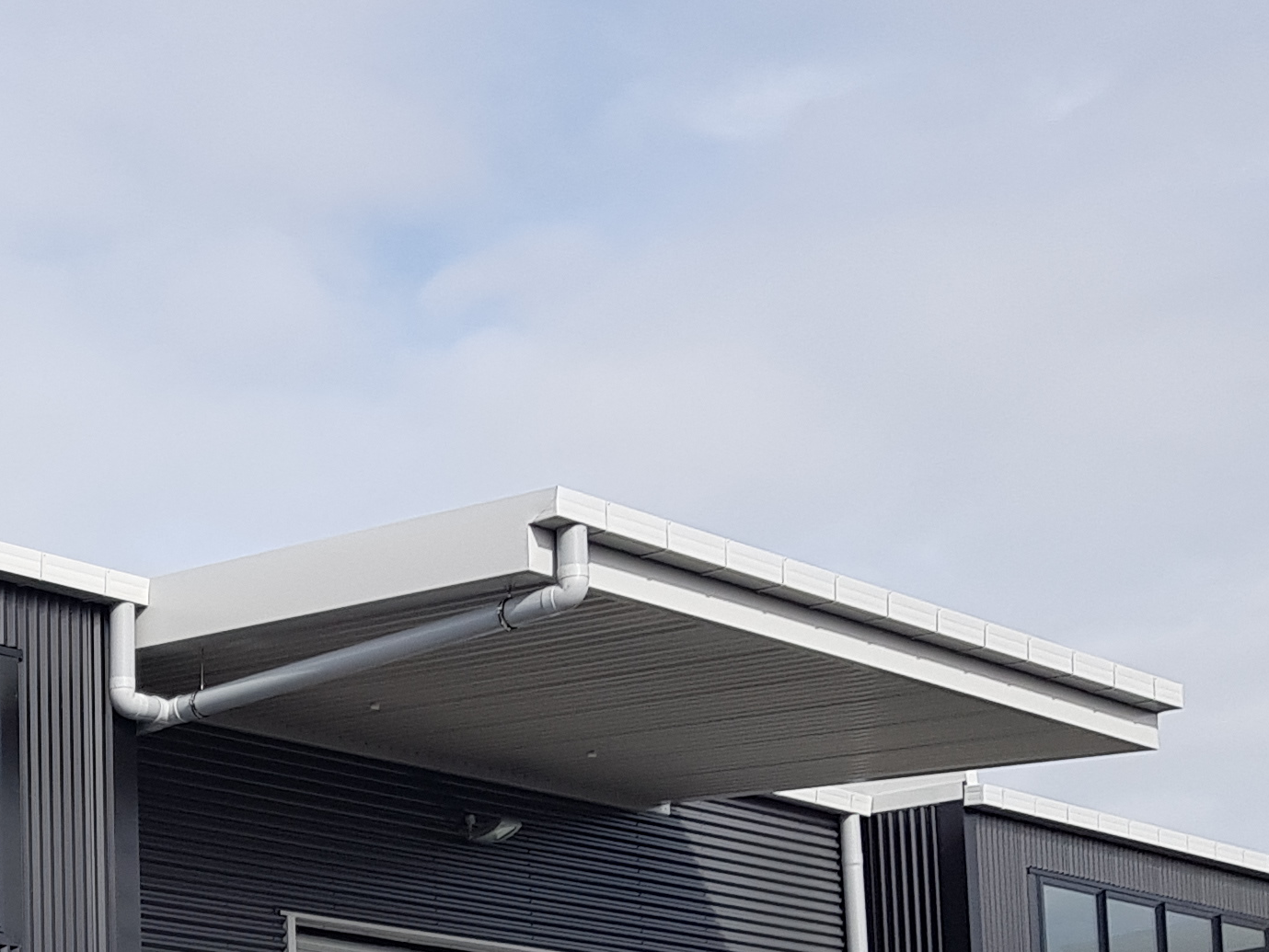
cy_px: 1177
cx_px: -345
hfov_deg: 23.0
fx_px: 2787
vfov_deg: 18.3
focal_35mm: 76
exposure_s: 1/1676
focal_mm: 4.2
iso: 40
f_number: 1.7
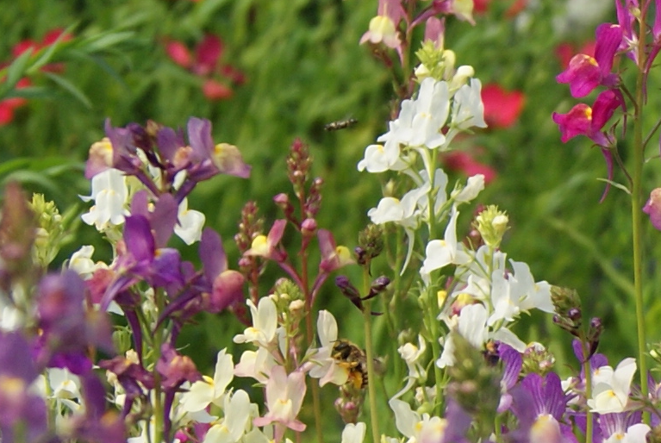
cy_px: 539
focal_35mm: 212
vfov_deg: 6.5
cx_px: 1190
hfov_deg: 9.2
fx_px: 3899
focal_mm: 28
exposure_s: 1/1600
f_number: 5.6
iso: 200
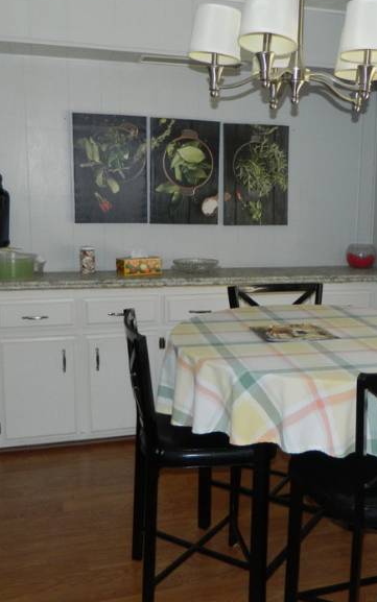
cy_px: 300
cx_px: 276
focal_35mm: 39
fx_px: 641
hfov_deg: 32.3
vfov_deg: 50.4
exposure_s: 1/30
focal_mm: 4.5
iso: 200
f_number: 3.1
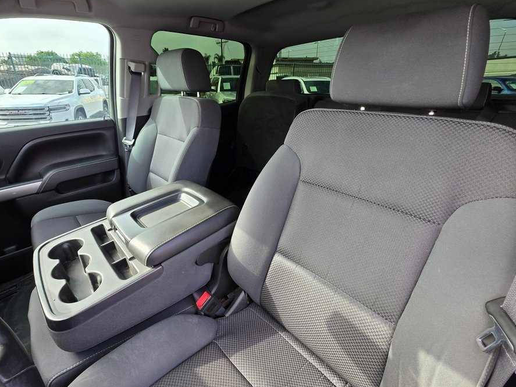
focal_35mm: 15
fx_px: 224
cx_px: 237
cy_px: 173
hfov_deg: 97.9
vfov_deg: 81.5
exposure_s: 1/120
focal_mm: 2.2
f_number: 1.9
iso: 50
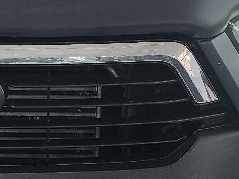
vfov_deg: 11.4
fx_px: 898
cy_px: 54
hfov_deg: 14.7
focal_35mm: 130
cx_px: -35
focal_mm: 6.4
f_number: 1.8
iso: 100
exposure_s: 1/100
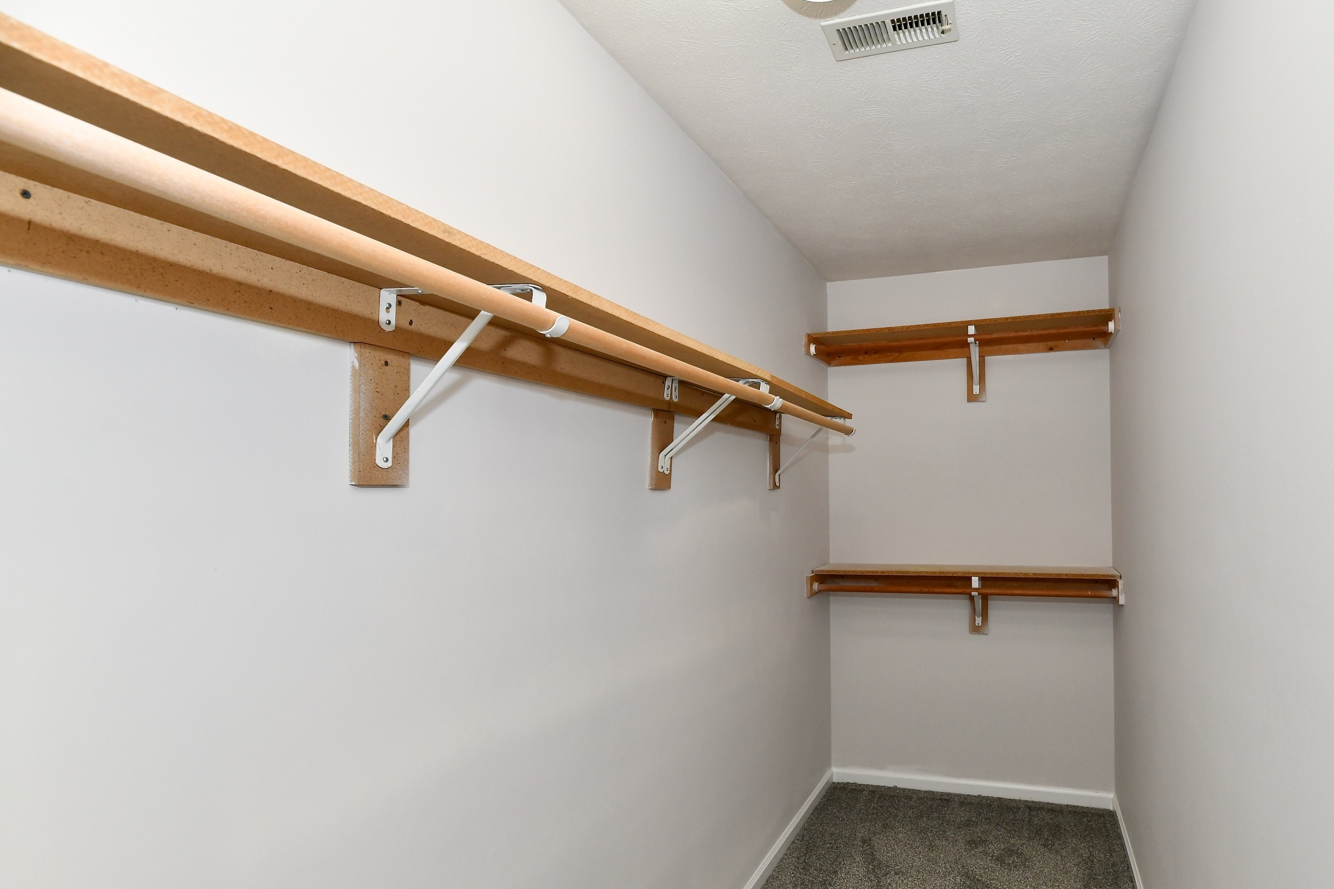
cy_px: 509
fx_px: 667
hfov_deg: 88.1
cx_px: 840
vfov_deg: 67.0
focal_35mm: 18
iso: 640
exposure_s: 1/60
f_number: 6.3
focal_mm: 14
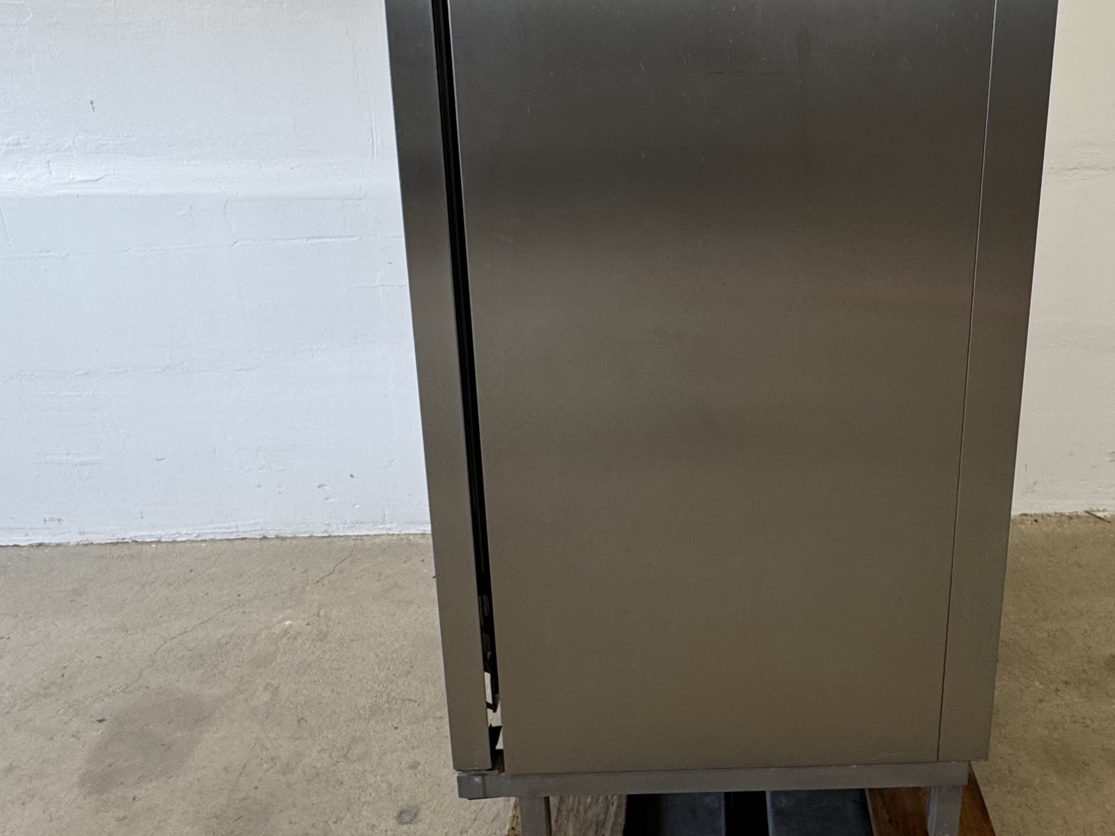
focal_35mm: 30
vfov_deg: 45.2
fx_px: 966
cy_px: 210
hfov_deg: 59.3
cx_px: 692
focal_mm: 2.22
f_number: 2.2
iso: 160
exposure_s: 1/100
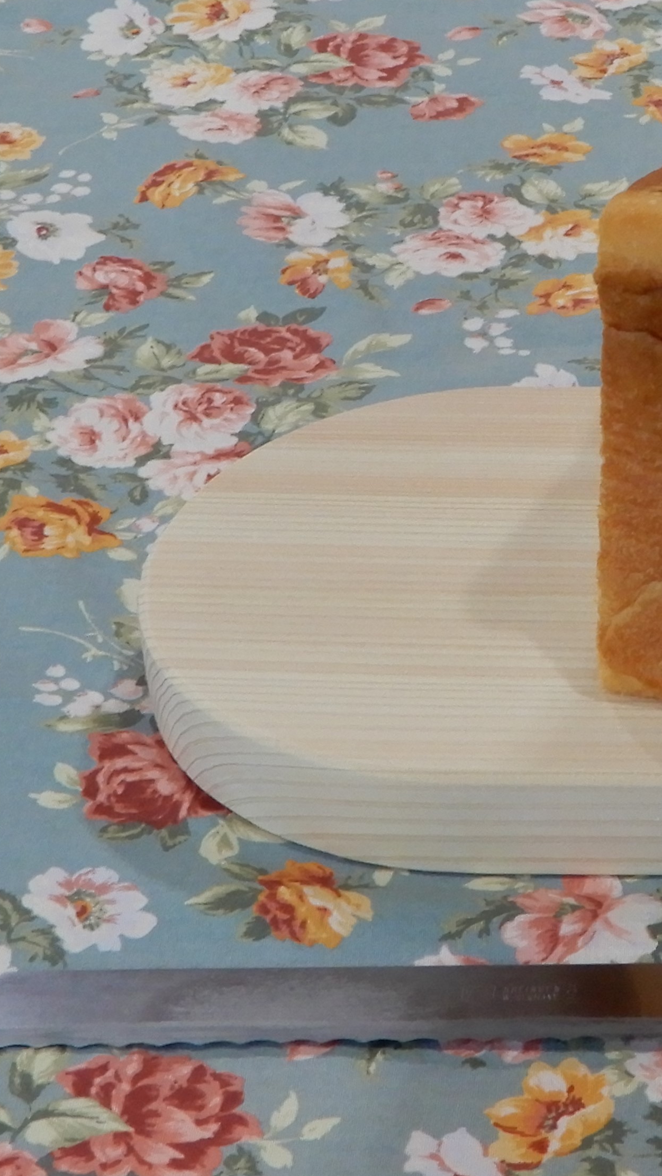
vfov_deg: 29.0
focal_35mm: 73
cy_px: 544
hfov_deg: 16.0
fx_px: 2277
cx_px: 770
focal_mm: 7.5
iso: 280
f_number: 4
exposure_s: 1/30
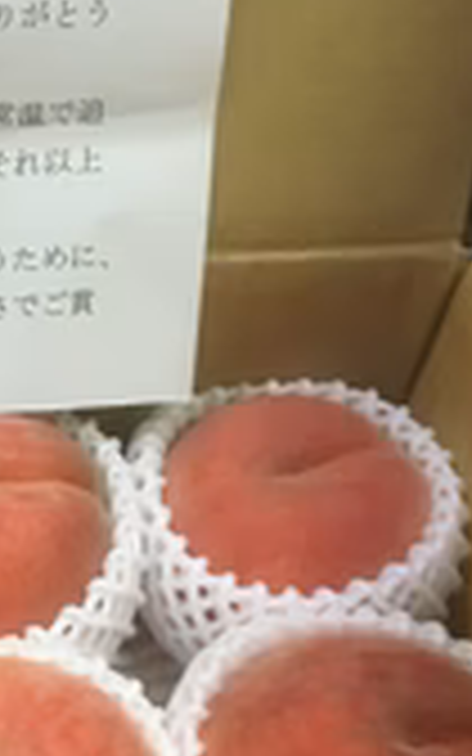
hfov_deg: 16.7
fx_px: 1502
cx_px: -171
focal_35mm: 73
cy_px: 621
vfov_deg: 27.6
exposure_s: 1/33
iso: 200
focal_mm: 4.15
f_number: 2.2
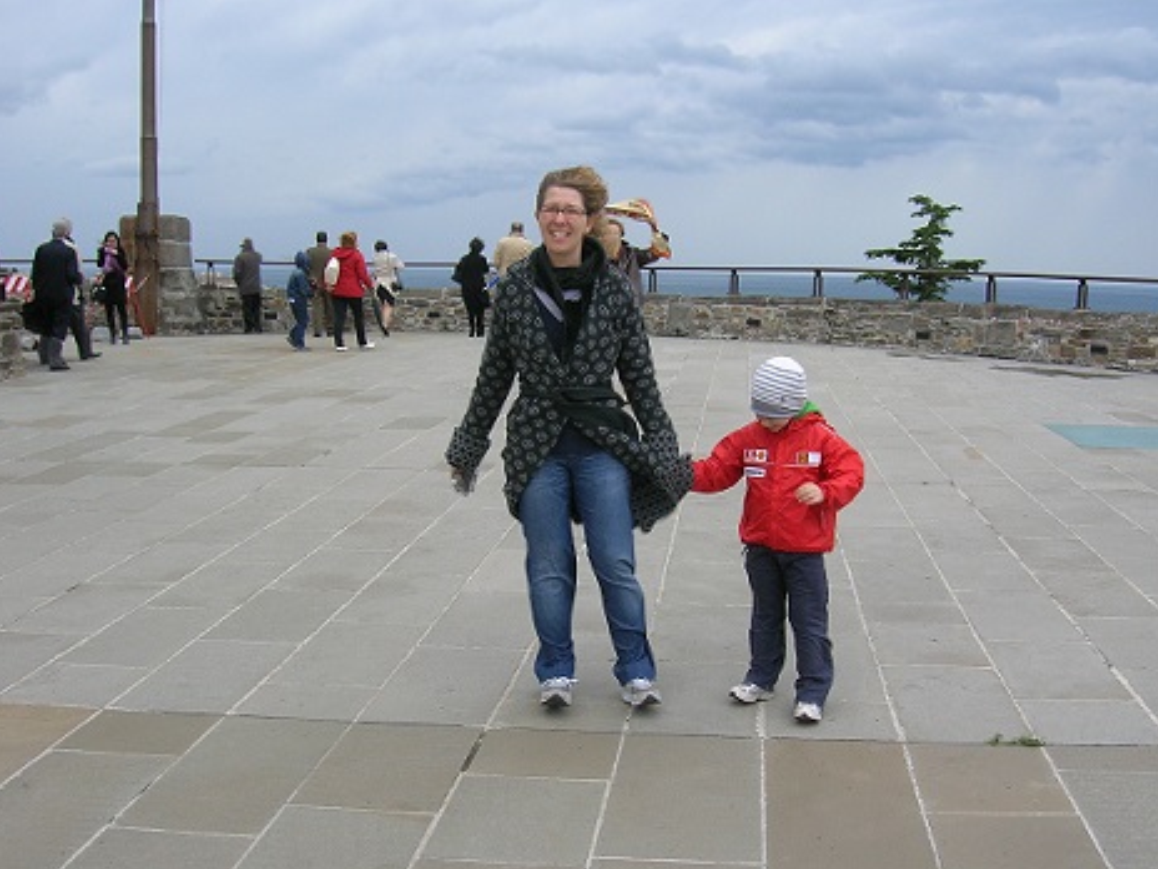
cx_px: 633
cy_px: 483
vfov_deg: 37.7
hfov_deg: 48.9
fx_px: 1271
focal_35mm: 38
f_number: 4.9
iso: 50
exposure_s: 1/130
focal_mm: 5.7
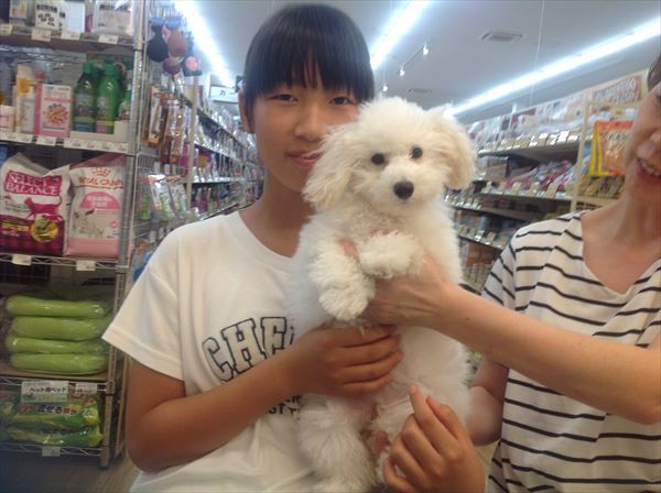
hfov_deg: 52.7
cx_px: 330
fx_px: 667
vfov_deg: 40.6
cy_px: 246
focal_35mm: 35
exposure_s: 1/60
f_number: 2.4
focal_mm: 4.28
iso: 64
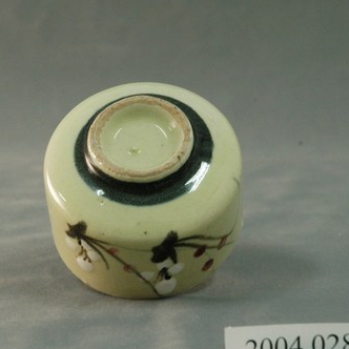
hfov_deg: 10.2
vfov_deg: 10.2
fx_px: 1962
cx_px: 132
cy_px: 183
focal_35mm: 172
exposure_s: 1/20
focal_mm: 70
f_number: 8
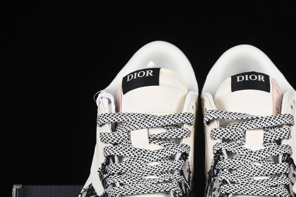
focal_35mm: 137
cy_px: 179
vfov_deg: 10.0
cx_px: 234
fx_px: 1126
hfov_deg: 14.9
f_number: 7.1
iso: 160
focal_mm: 48
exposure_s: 1/160
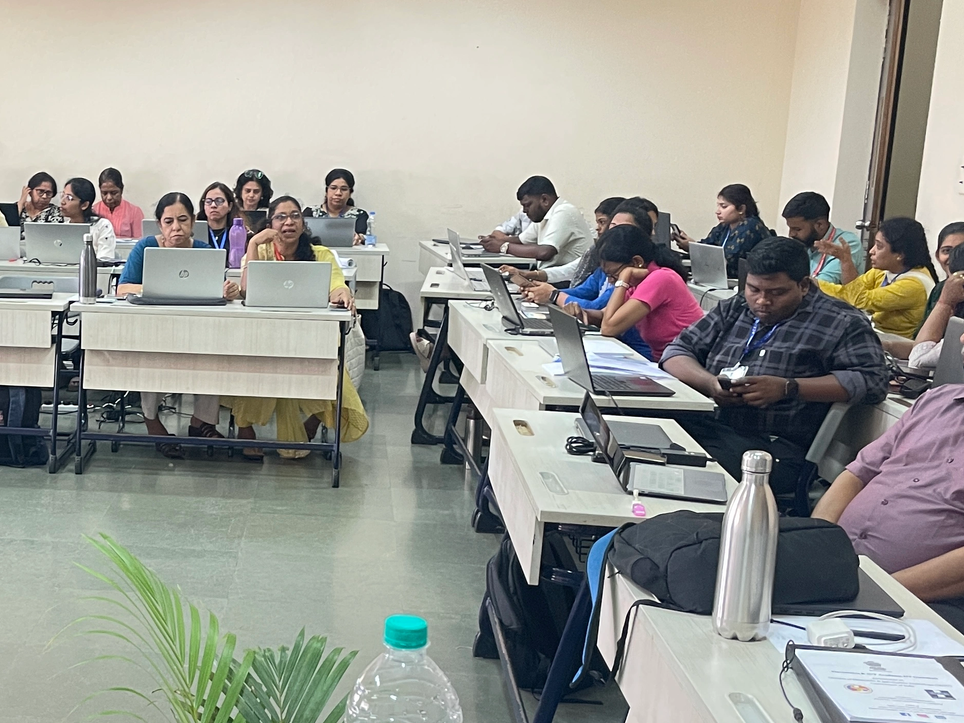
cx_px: 127
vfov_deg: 26.0
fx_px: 1560
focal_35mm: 56
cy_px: 455
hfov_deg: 32.9
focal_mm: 4.2
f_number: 1.6
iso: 250
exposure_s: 1/50
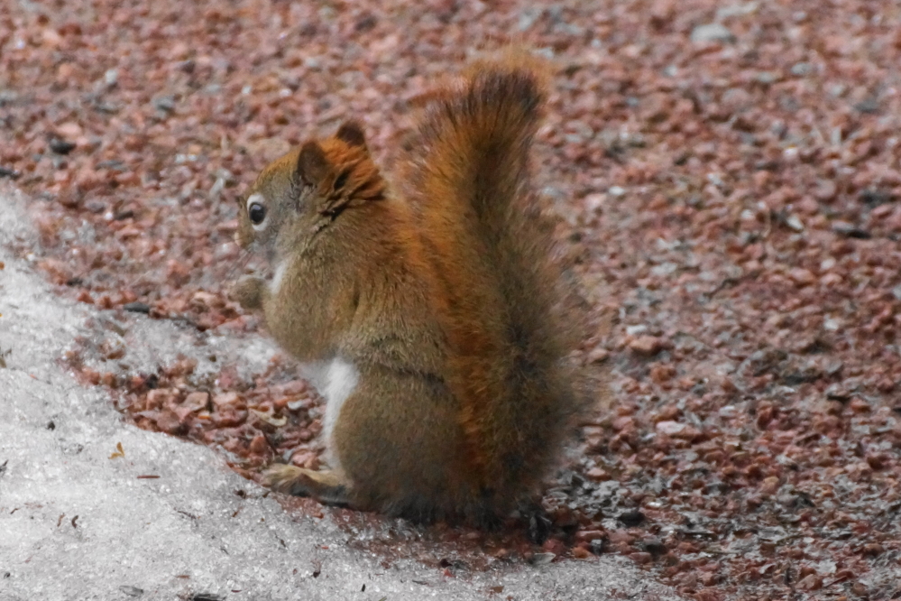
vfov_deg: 3.7
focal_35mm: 375
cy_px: 300
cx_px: 450
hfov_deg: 5.5
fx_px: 9385
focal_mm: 250
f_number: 8
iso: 3200
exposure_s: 1/640
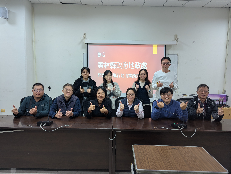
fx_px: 160
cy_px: 87
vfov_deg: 56.9
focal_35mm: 24
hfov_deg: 71.5
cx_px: 116
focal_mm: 6.81
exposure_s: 1/24
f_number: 1.85
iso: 40
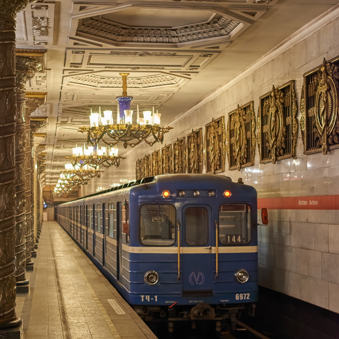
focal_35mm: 64
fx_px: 709
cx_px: 170
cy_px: 178
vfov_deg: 26.9
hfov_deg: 26.9
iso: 1600
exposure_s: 1/250
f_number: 3.2
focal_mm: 50
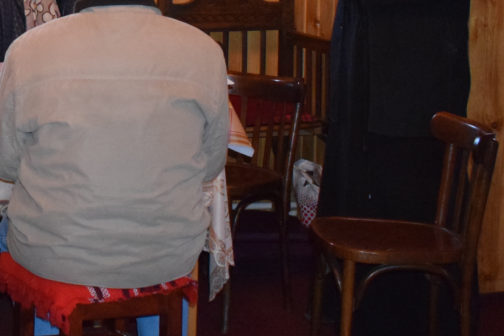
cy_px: -63
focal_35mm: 109
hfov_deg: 17.5
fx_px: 1520
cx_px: -172
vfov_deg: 12.3
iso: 3200
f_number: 3.8
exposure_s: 1/60
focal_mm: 23
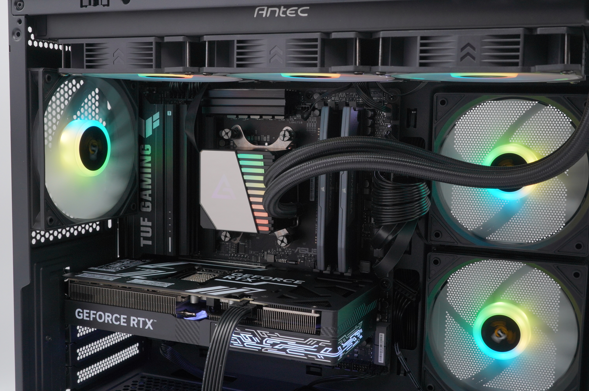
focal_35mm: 44
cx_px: 294
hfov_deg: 45.0
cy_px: 196
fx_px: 711
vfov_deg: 30.8
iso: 500
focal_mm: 29
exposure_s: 1/100
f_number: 9
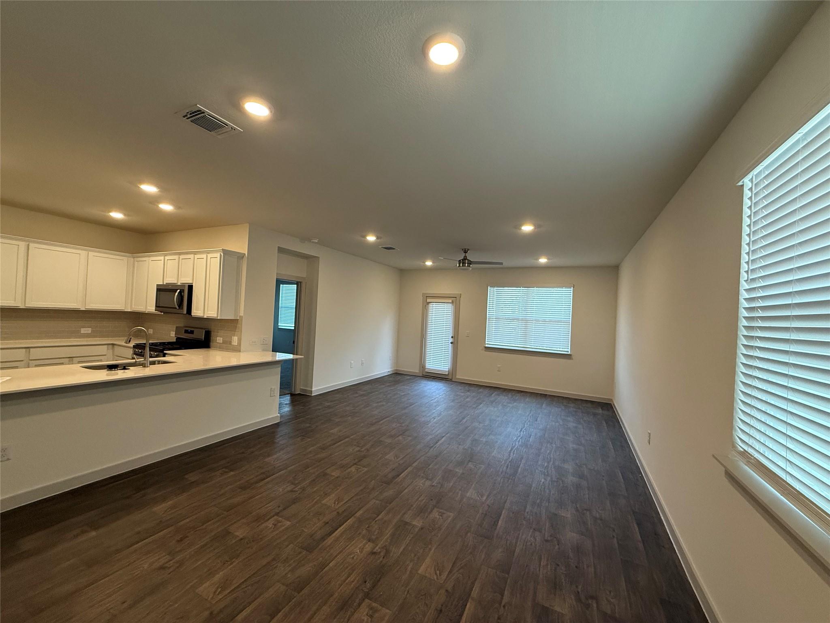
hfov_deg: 102.1
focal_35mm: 14
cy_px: 312
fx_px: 336
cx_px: 415
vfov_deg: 85.7
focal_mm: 2.22
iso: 320
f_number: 2.2
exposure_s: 1/120
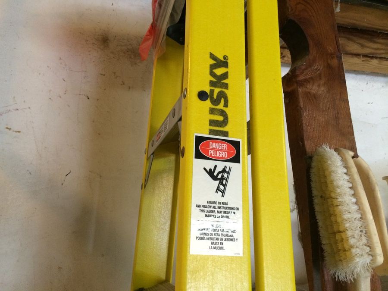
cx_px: 194
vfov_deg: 46.8
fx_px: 336
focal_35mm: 30
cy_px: 146
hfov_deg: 60.0
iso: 200
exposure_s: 1/30
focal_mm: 4.12
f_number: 2.2
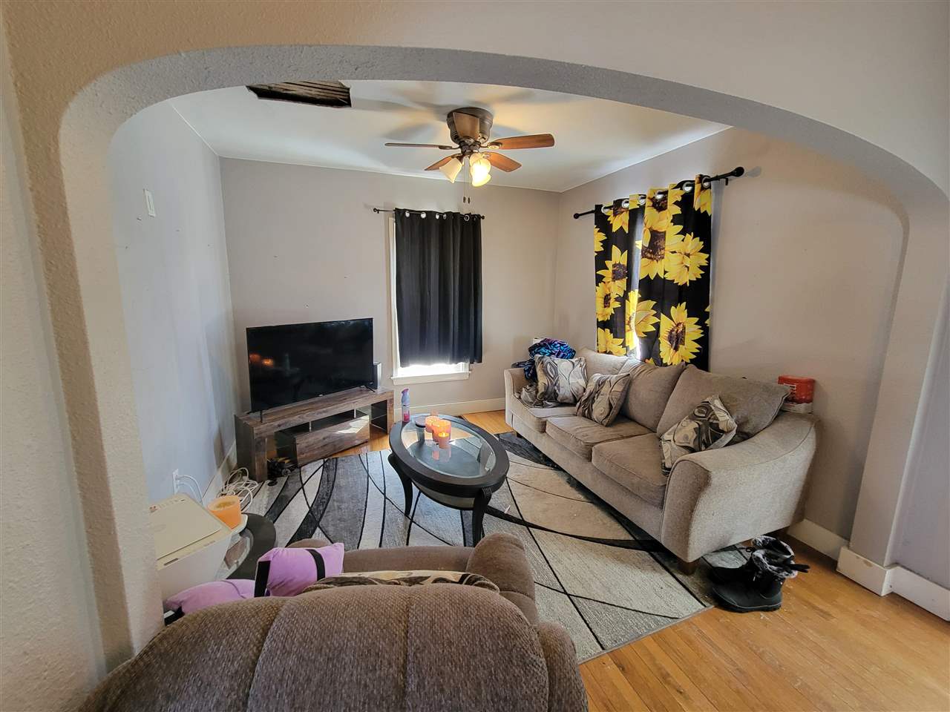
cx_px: 475
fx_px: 357
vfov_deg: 89.9
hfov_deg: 106.2
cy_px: 356
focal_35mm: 13
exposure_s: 1/30
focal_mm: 2.2
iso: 320
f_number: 2.2
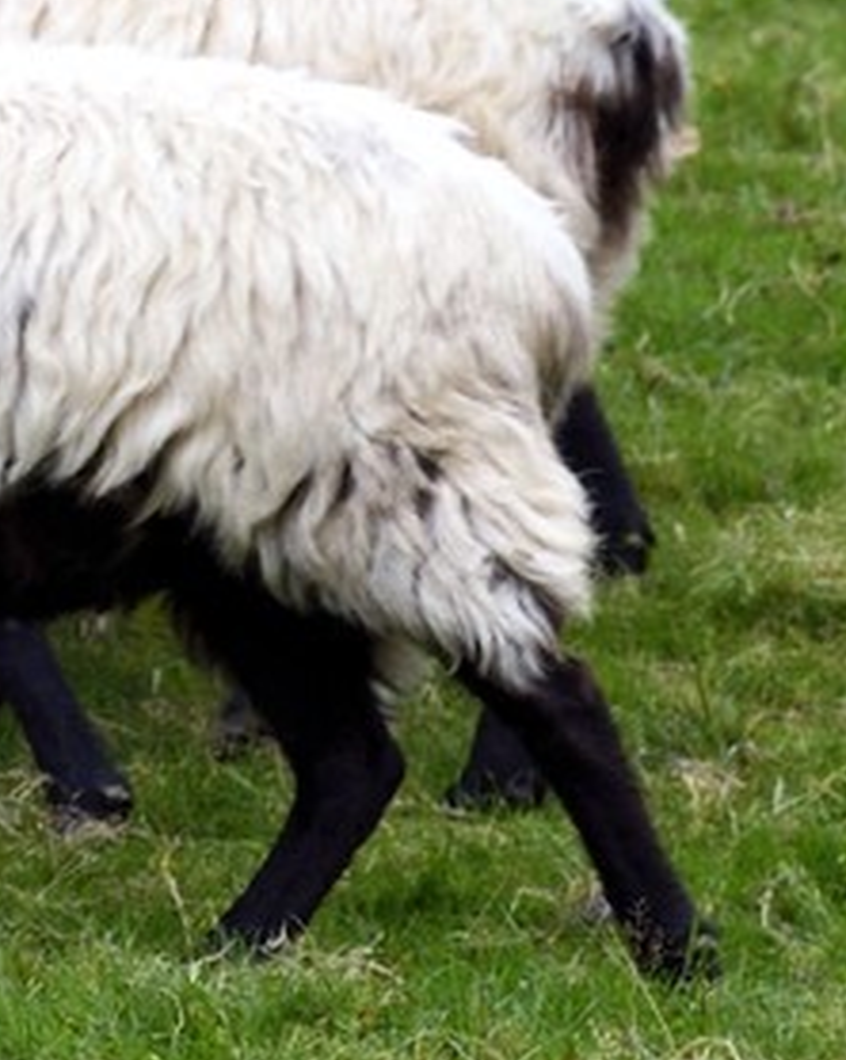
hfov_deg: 1.4
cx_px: -2195
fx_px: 33870
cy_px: 50
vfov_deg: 1.8
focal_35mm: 1081
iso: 400
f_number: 8
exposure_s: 1/250
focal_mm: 200
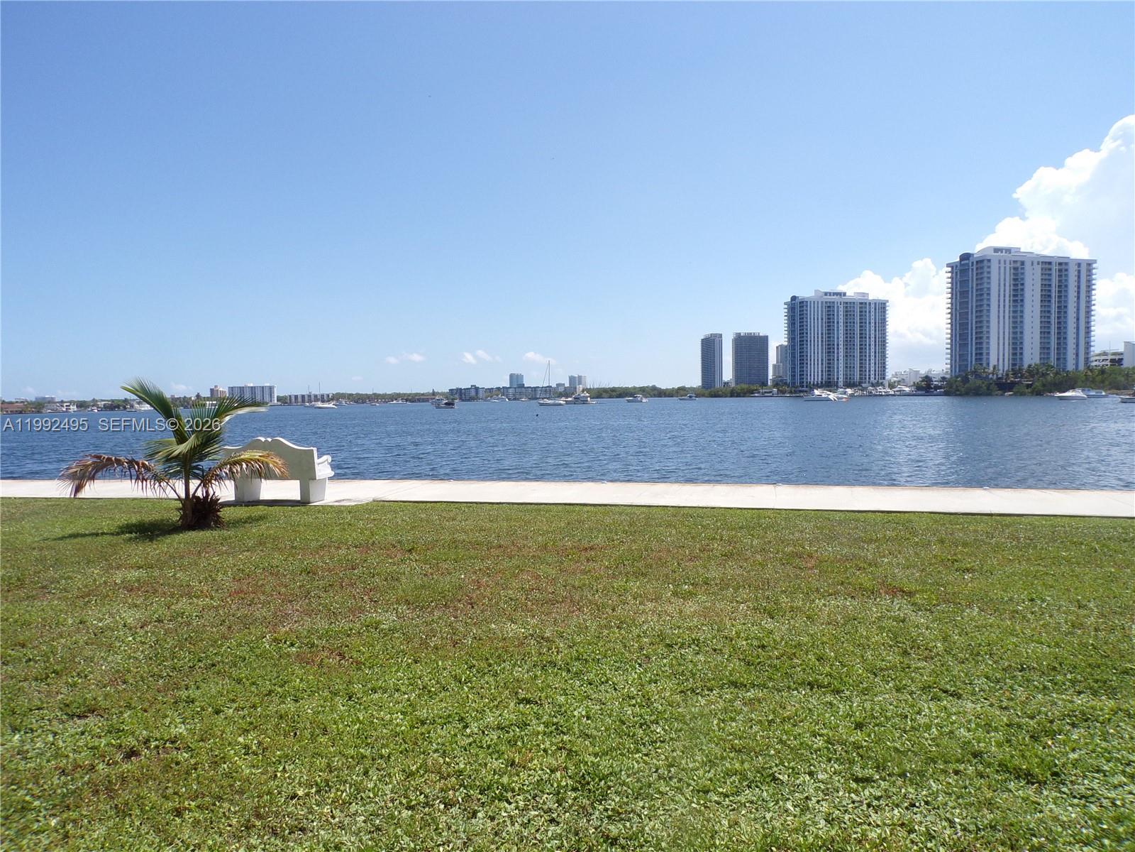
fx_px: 787
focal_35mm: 24
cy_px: 426
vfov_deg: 56.8
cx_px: 568
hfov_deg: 71.6
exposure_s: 1/420
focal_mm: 4.3
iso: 80
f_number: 5.8
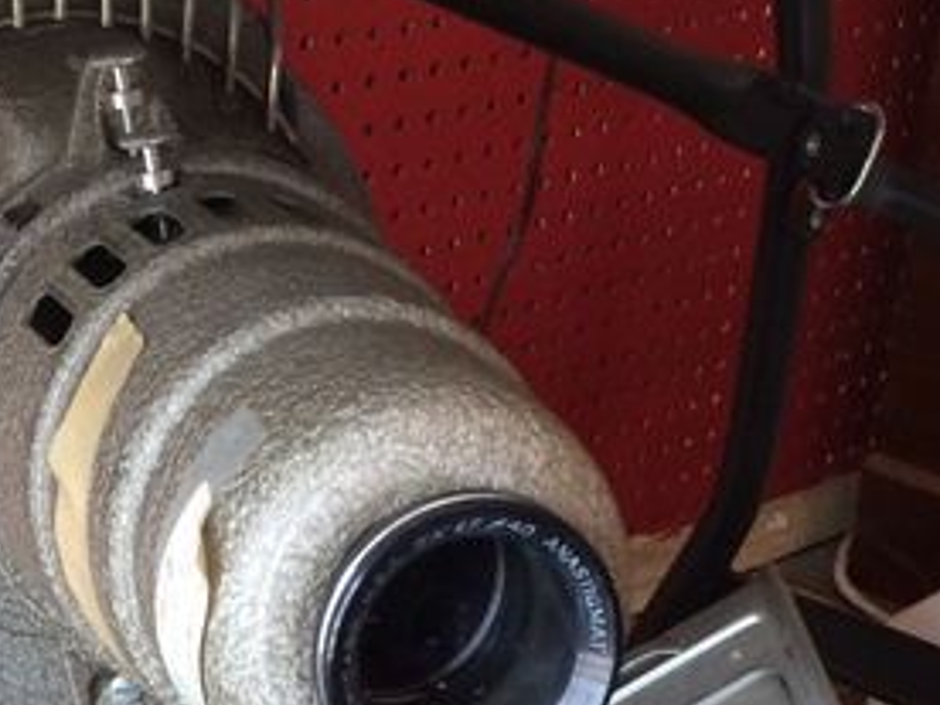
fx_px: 2661
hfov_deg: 20.0
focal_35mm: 98
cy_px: 1122
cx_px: 433
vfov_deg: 14.0
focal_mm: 4.12
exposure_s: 1/30
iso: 64
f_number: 2.2
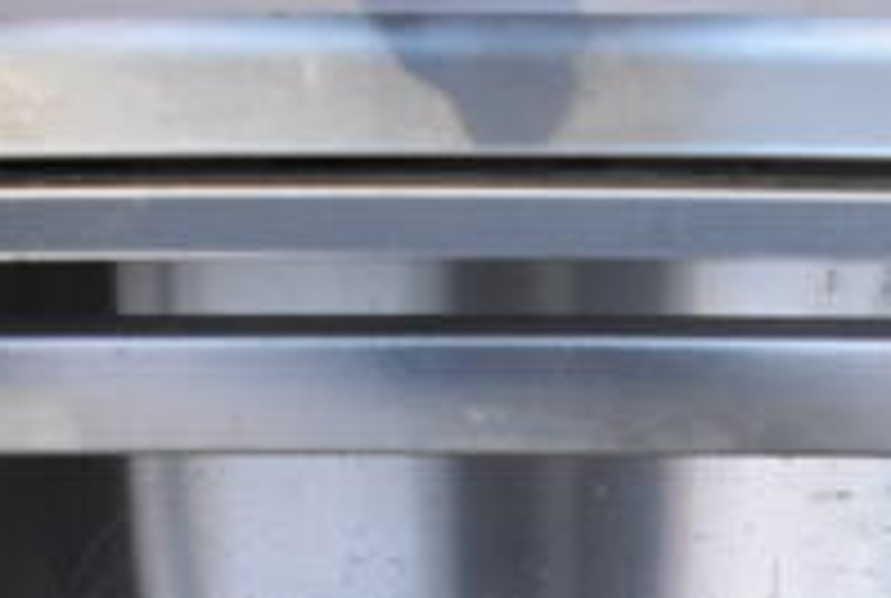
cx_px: 554
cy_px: 863
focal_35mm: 83
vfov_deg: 15.4
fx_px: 2059
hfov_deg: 24.4
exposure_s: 1/125
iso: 2800
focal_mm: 18
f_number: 3.5
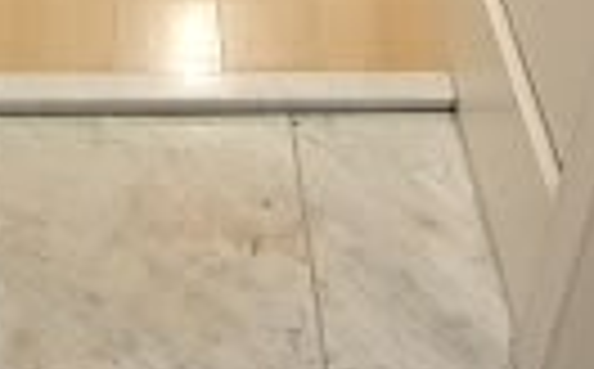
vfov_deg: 14.3
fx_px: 1341
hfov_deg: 24.7
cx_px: 144
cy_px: -241
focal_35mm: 83
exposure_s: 1/30
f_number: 3.2
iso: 800
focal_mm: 4.3
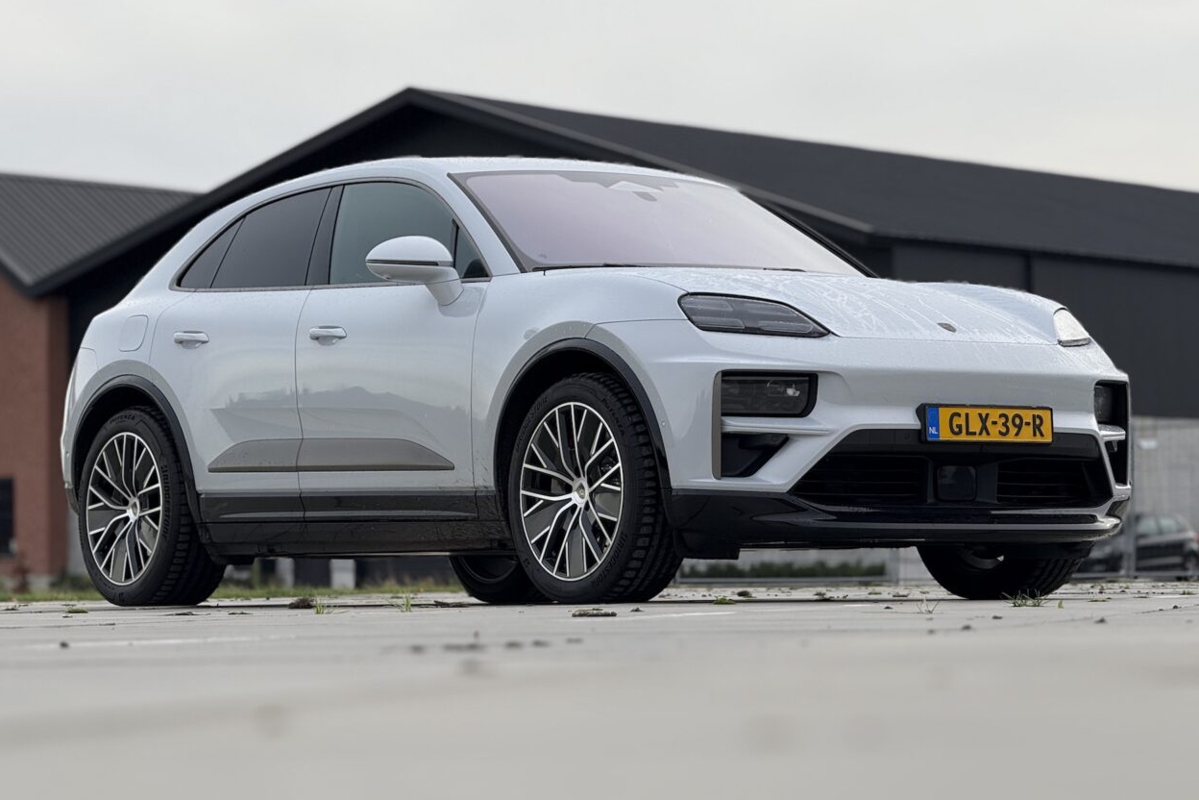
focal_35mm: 128
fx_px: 4263
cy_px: 380
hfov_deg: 16.0
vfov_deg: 10.7
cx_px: 588
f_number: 2.8
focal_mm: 15.66
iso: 50
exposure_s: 1/314
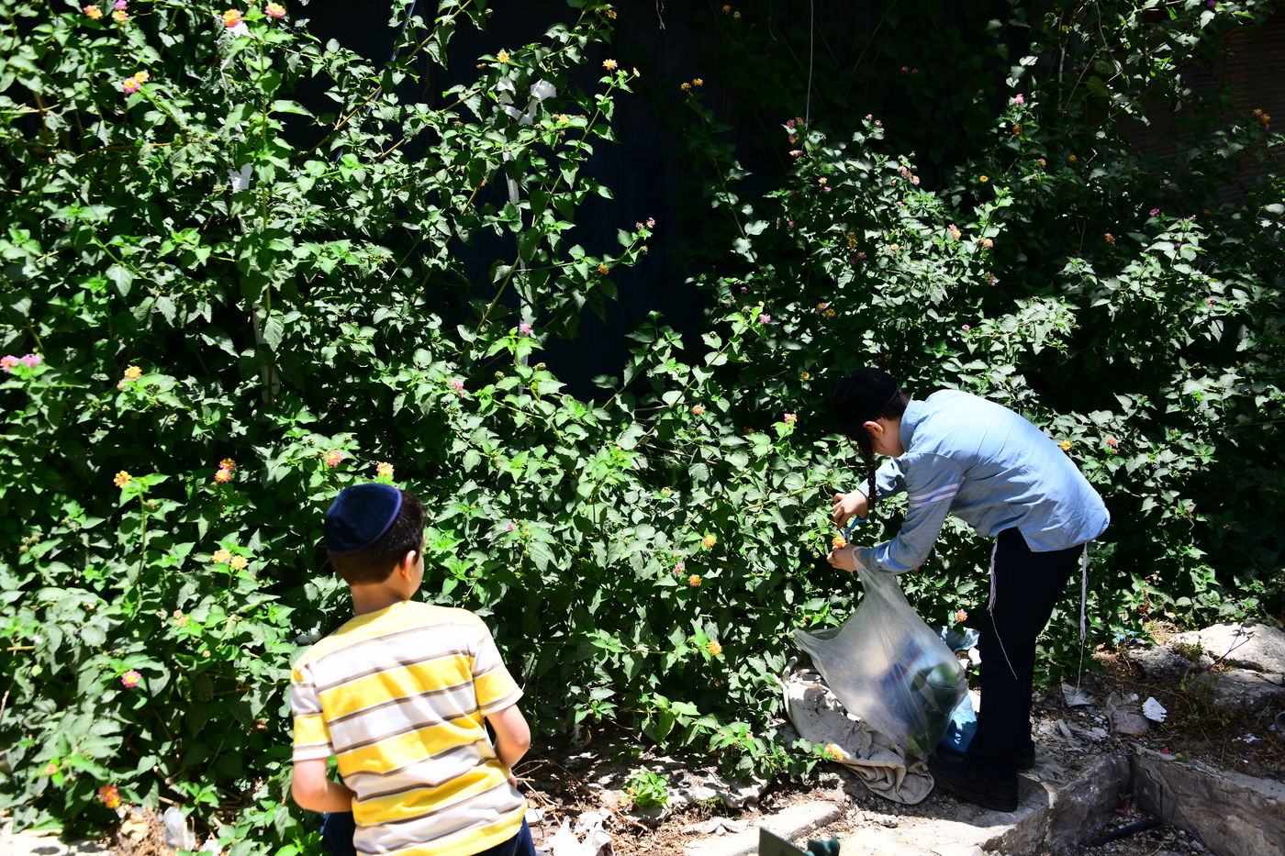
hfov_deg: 44.5
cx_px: 642
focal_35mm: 44
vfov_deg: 30.5
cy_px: 428
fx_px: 1570
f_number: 5.6
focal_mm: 44
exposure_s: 1/500
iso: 160
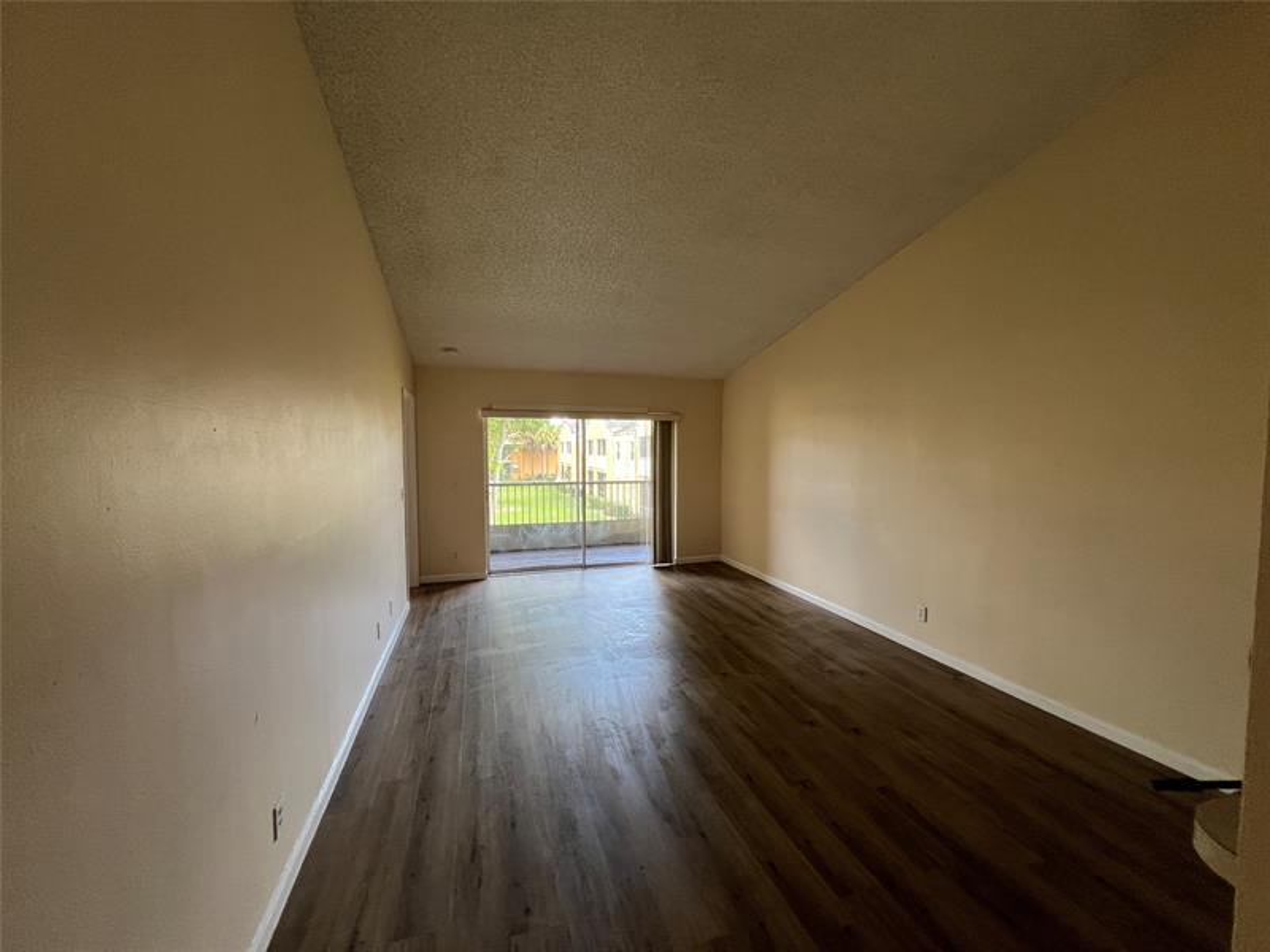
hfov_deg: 106.2
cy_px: 476
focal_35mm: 13
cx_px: 635
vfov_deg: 89.9
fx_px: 477
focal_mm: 1.57
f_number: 1.8
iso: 160
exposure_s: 1/99
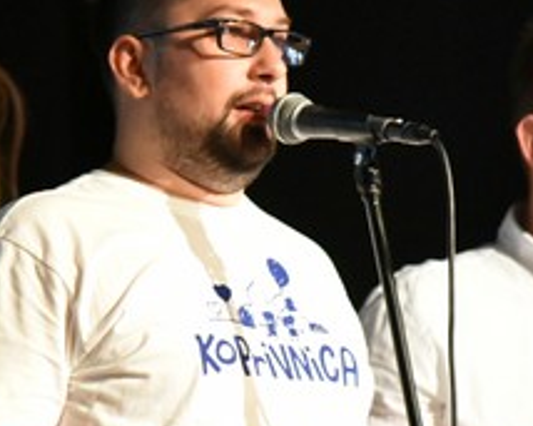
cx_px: 184
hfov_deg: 4.5
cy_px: 300
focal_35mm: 432
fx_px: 6812
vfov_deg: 3.6
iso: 12800
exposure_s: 1/200
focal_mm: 120
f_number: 4
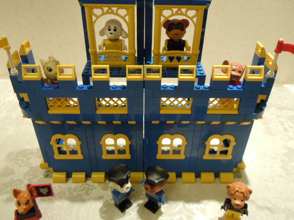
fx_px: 255
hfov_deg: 60.0
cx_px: 147
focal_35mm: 30
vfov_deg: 46.8
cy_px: 110
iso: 400
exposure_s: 1/30
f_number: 3.5
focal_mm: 5.4
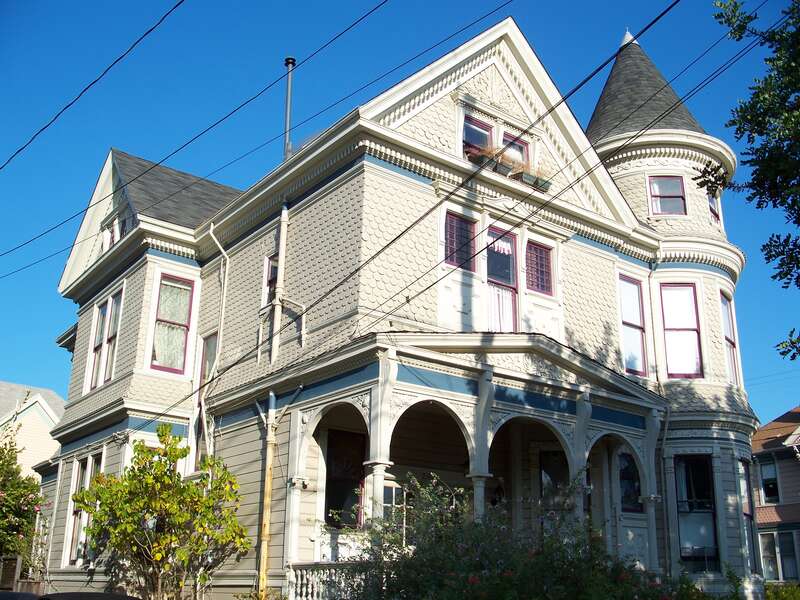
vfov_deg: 38.7
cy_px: 300
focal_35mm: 37
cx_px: 400
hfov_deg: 50.1
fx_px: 855
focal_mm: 7.8
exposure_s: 1/400
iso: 64
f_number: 4
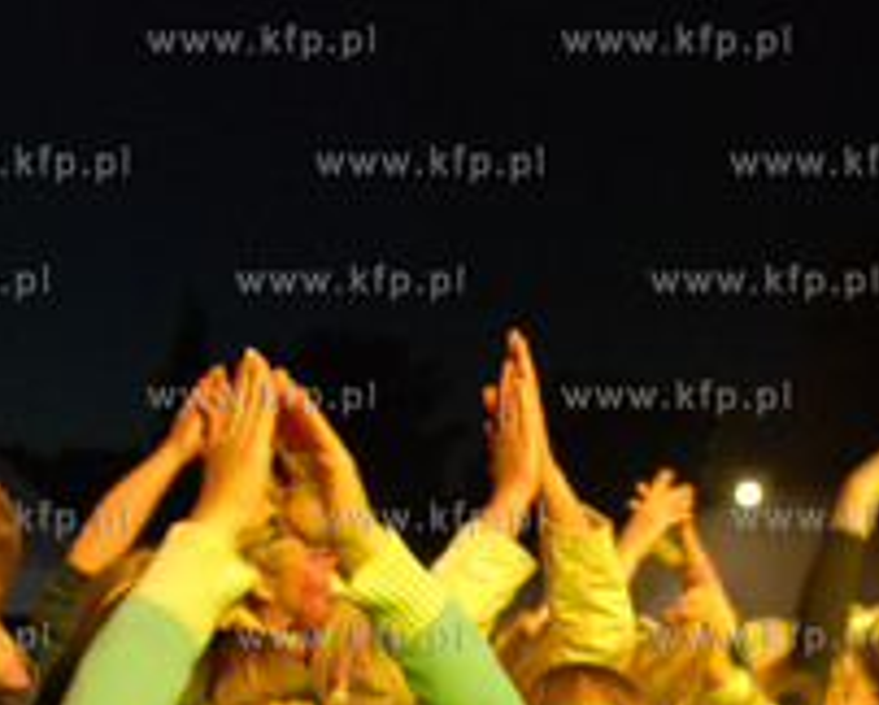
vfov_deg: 22.5
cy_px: 579
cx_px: 583
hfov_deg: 28.1
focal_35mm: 67
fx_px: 1745
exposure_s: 1/60
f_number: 2.8
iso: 400
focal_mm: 24
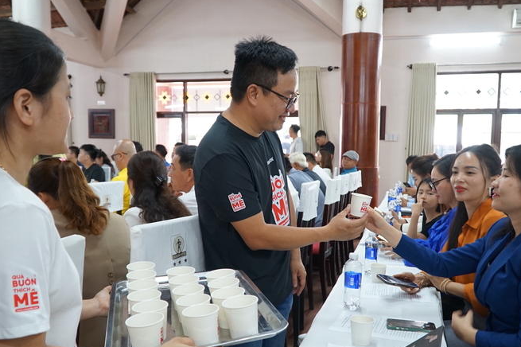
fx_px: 477
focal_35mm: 33
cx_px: 278
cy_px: 202
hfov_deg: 57.2
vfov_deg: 39.8
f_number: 4
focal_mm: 18
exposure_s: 1/60
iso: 1000
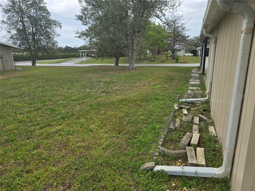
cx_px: 128
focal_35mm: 23
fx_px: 169
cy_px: 96
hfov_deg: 73.9
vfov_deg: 58.9
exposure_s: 1/883
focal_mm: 5.4
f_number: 1.8
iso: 25
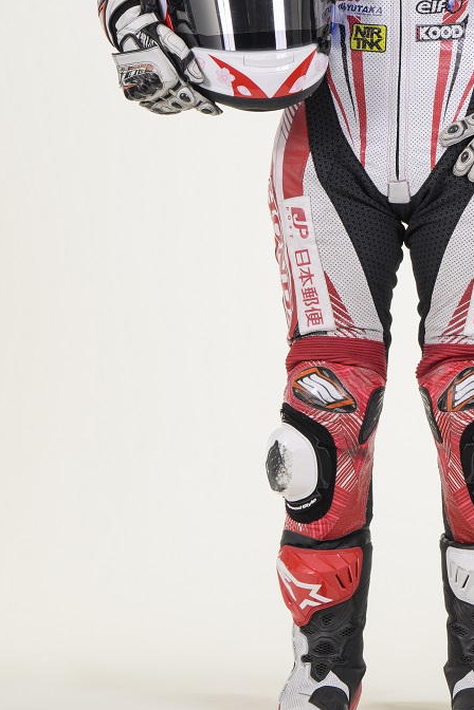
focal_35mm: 268
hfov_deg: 5.1
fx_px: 5293
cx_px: 403
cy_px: 129
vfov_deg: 7.7
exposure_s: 1/125
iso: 160
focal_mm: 150
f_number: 11
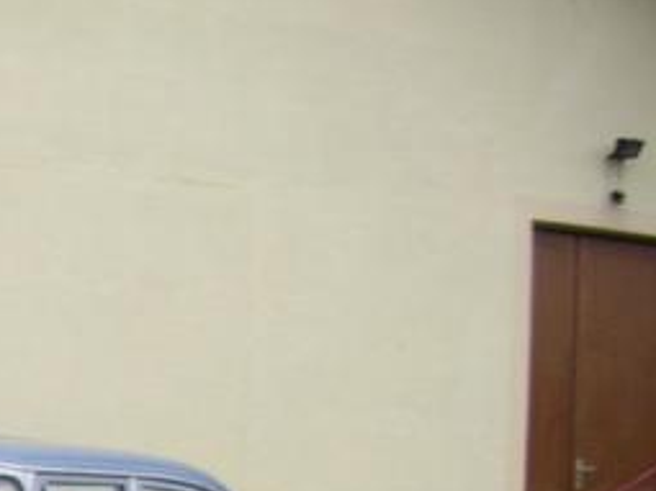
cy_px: 604
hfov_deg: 20.6
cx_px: -165
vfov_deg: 16.1
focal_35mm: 88
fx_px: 1667
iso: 50
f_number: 2.8
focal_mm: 5.8
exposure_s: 1/72.6
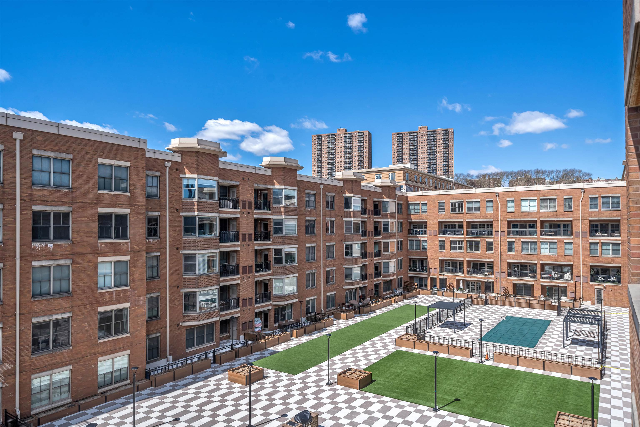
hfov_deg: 73.7
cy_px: 214
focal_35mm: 24
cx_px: 320
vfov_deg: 53.1
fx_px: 427
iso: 200
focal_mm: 24
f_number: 6.3
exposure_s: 1/1000
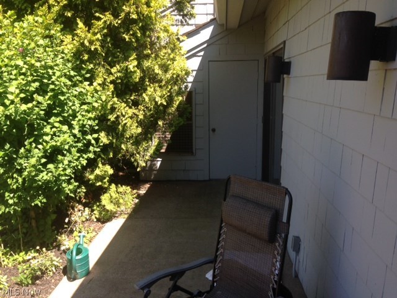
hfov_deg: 55.4
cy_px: 149
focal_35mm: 33
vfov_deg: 42.9
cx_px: 198
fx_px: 378
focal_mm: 4.12
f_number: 2.4
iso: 50
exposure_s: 1/364
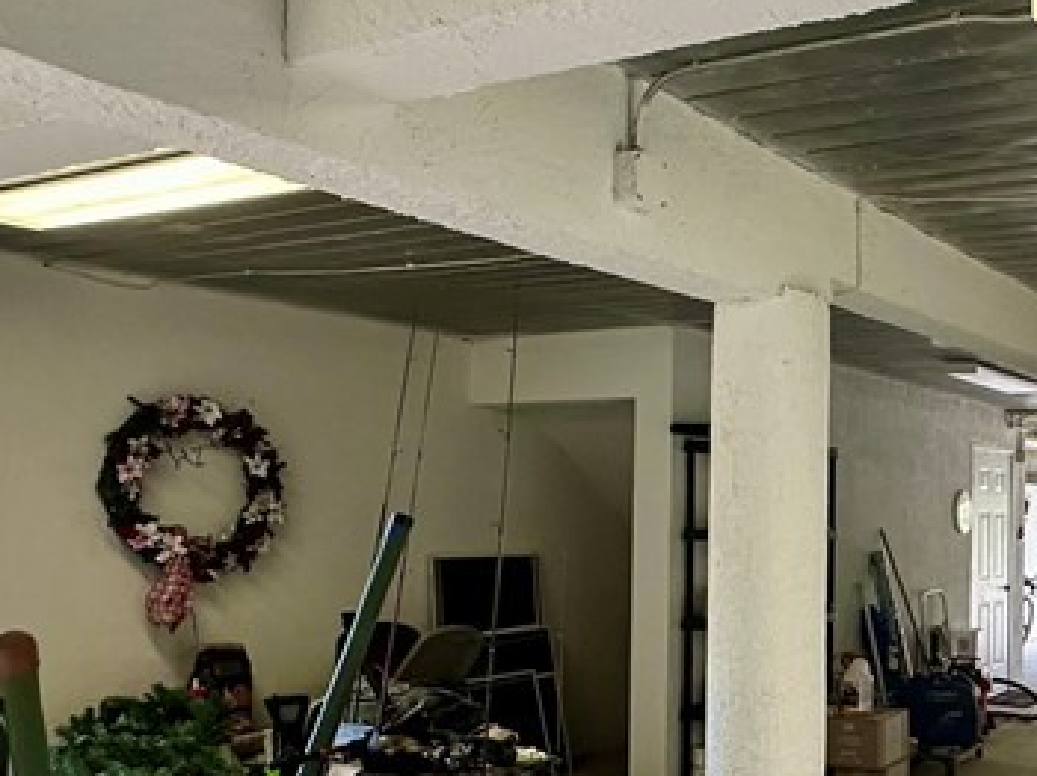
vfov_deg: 34.9
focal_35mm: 41
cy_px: 480
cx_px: 830
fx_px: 1227
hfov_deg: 43.6
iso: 320
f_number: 2.2
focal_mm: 2.22
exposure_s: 1/120
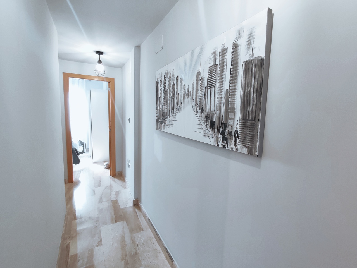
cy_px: 134
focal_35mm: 16
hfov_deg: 94.5
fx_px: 165
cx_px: 178
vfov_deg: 78.2
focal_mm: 1.65
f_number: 2.2
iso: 172
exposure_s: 1/50
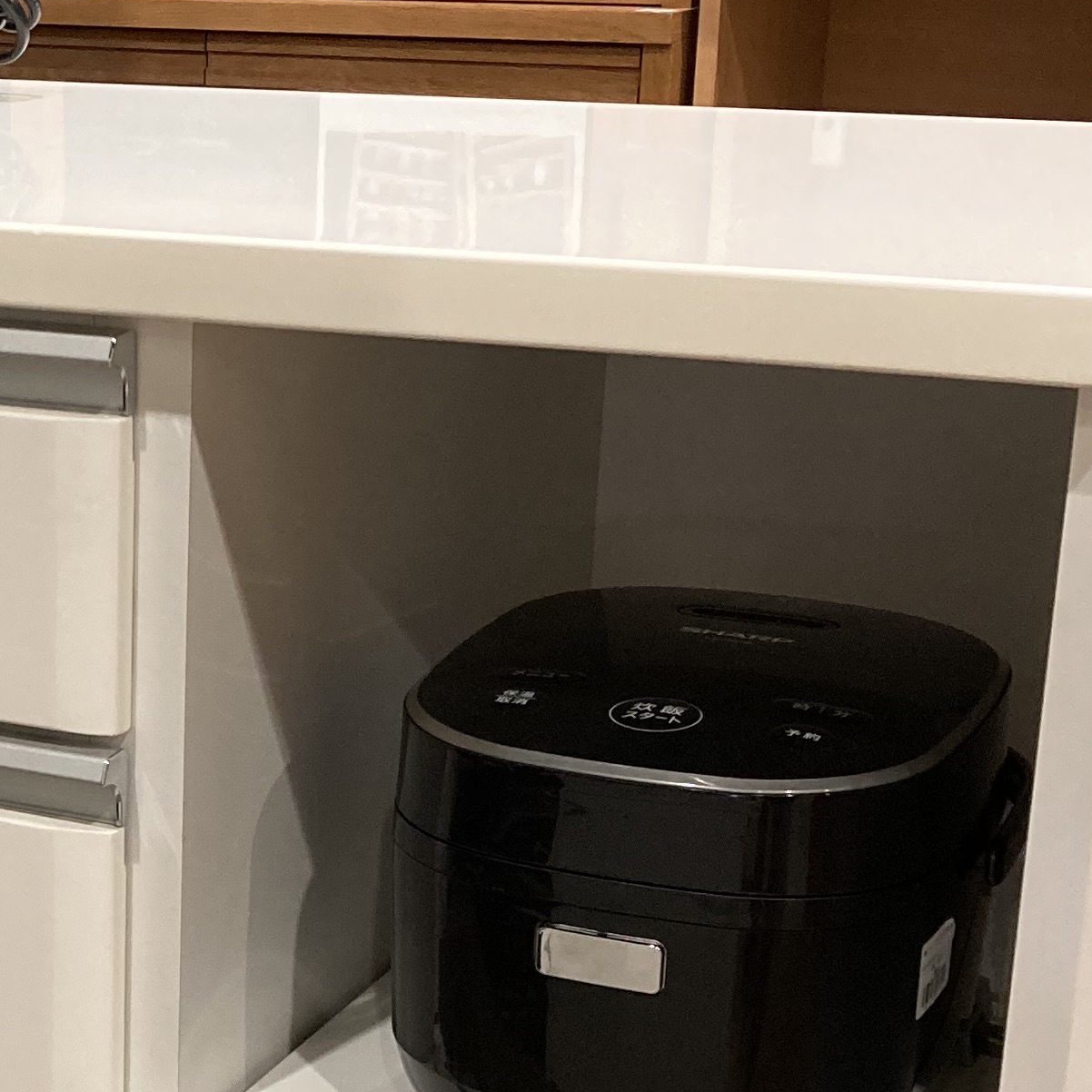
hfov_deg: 20.0
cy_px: 862
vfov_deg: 20.7
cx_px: -80
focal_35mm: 83
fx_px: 2962
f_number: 1.8
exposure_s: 1/50
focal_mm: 3.99
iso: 125
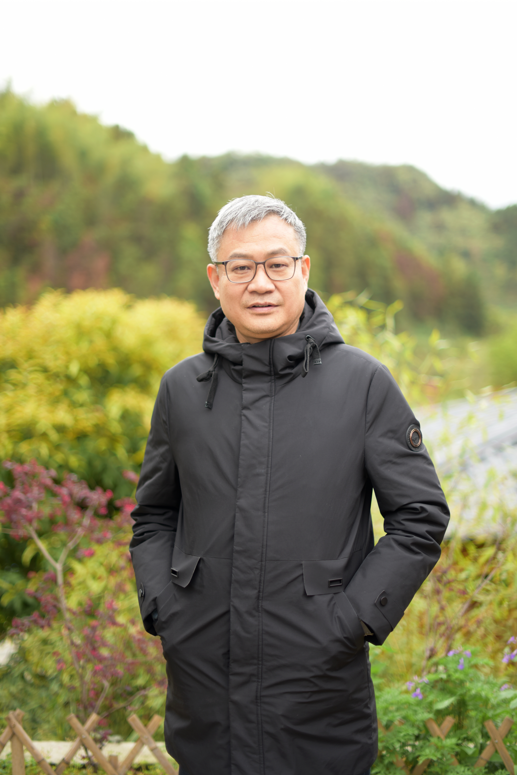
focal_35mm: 50
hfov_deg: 27.0
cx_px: 258
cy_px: 388
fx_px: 1076
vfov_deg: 39.6
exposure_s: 1/400
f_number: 1.4
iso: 100
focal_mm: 50
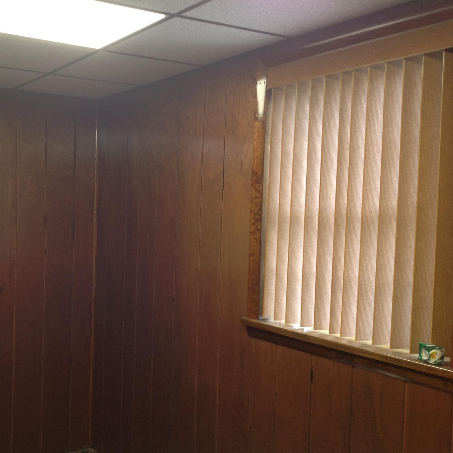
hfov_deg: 37.7
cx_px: 134
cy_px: 240
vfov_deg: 38.3
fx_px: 651
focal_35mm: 44
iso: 80
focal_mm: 4.28
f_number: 2.4
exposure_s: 1/15
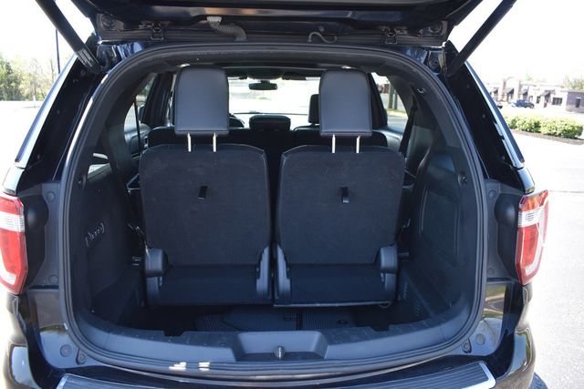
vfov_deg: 48.0
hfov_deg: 67.4
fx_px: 438
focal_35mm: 27
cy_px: 194
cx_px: 292
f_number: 4
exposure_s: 1/250
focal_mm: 18
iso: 400
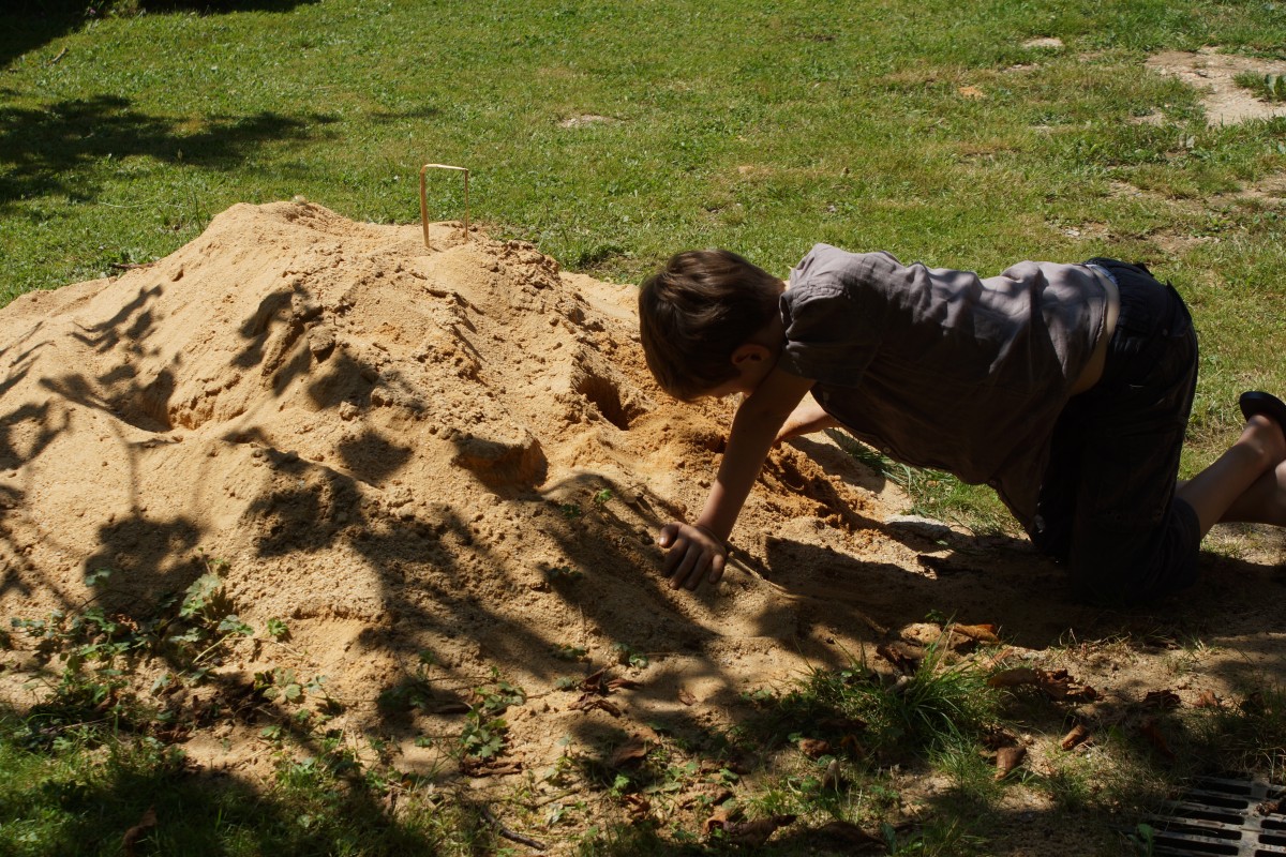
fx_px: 2679
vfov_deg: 18.2
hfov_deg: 27.0
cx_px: 643
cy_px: 428
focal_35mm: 75
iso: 100
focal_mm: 50
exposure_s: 1/320
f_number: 8
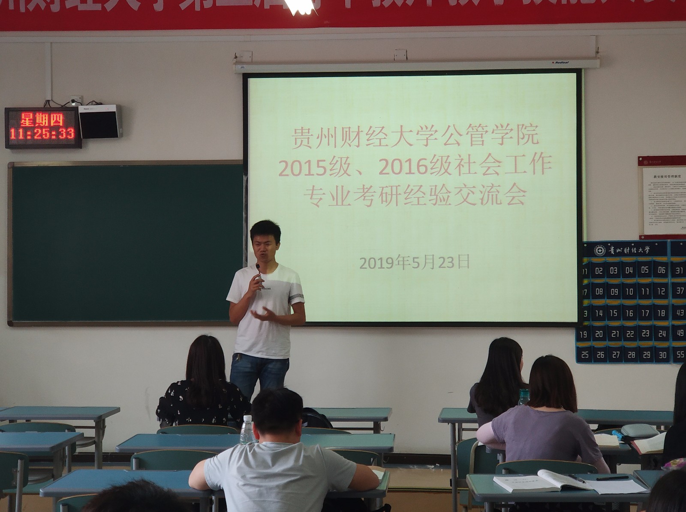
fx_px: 1029
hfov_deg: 36.9
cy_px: 256
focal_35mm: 52
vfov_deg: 28.0
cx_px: 343
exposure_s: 1/50
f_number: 2.6
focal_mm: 6.06
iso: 400
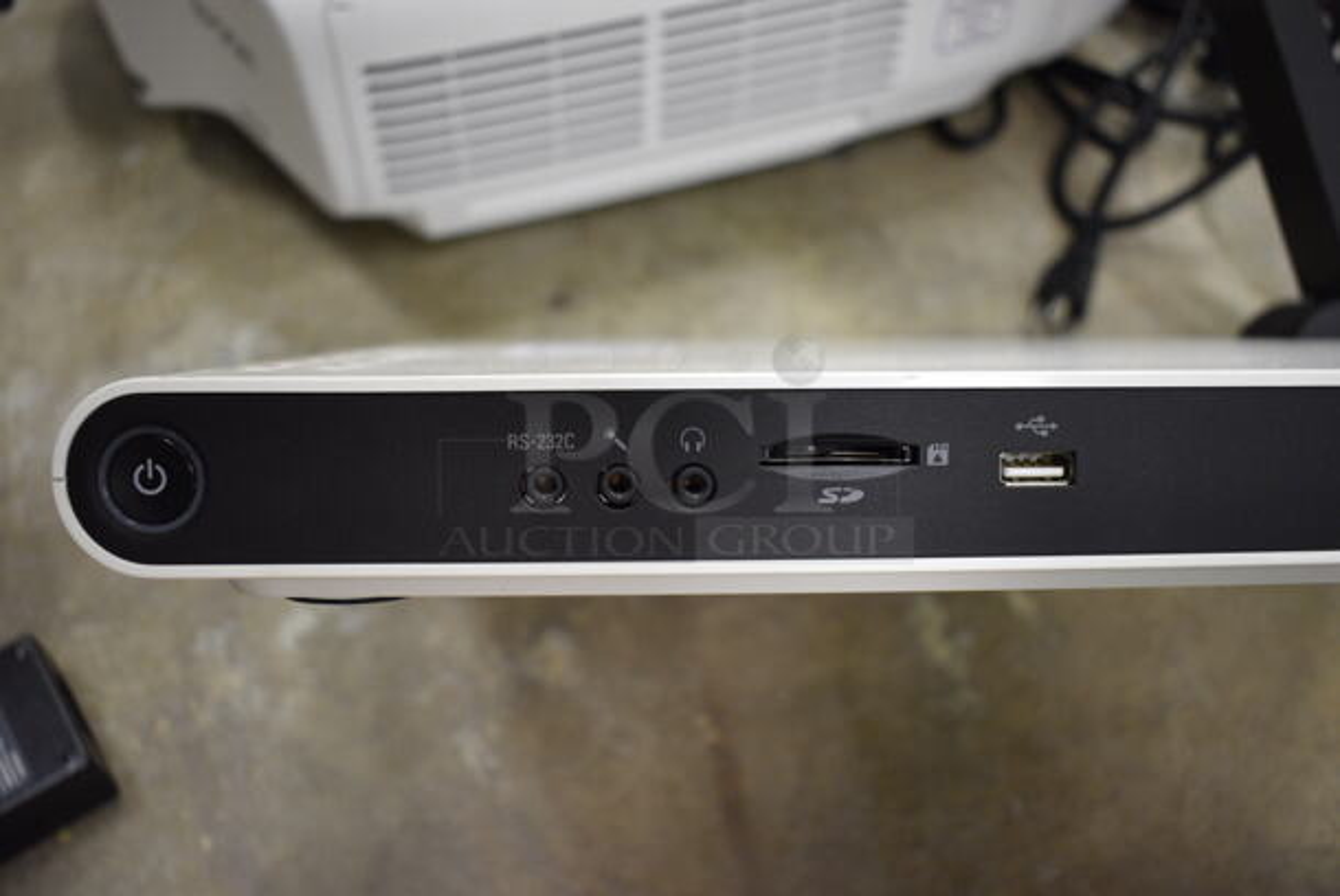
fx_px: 1285
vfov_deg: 38.4
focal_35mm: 34
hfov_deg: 55.1
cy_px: 448
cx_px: 670
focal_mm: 23
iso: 1000
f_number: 4
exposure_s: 1/60
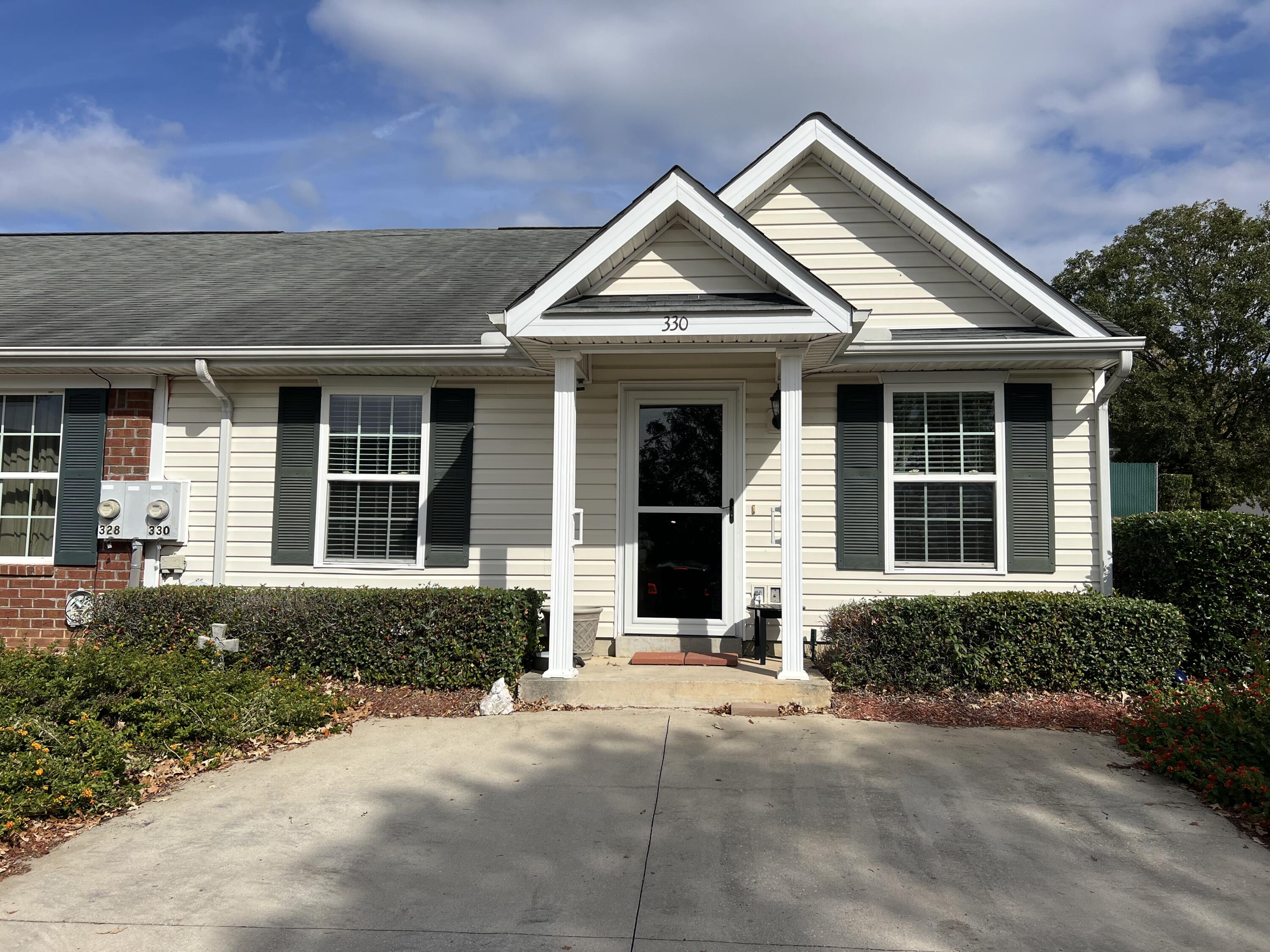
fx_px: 954
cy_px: 476
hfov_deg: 67.3
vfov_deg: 53.1
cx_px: 635
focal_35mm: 26
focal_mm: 5.7
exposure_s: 1/8000
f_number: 1.5
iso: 50
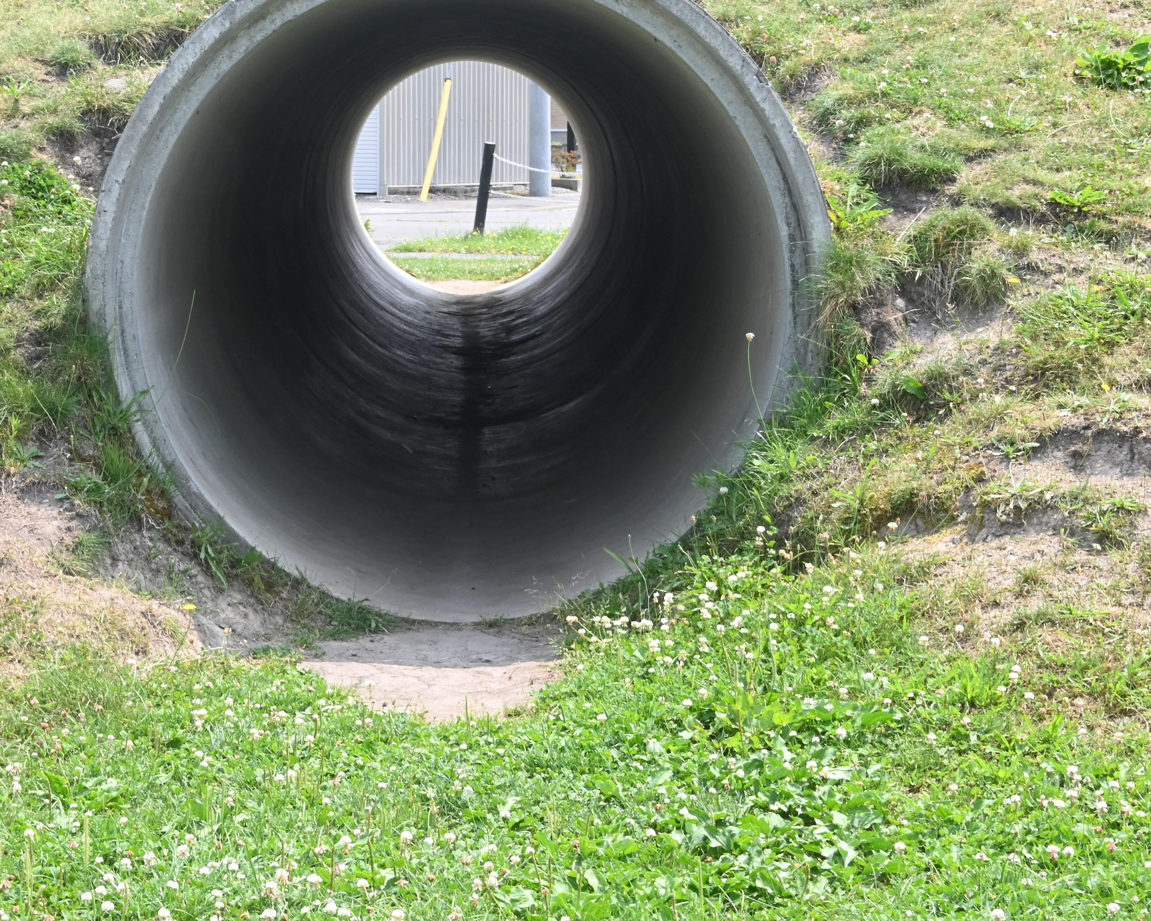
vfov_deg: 16.2
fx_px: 3236
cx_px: 460
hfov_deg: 20.1
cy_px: 381
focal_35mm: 95
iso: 800
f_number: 25
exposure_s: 1/100
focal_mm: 46
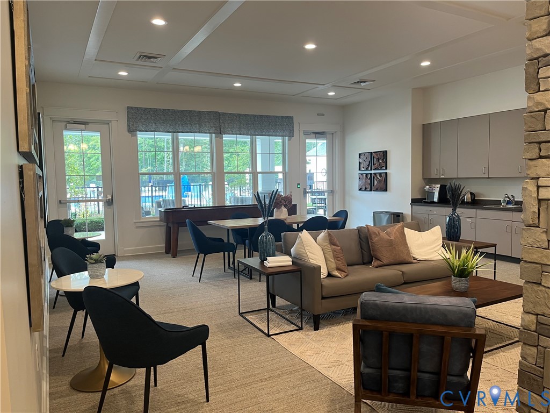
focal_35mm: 26
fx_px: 413
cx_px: 275
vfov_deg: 53.1
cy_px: 206
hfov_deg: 67.3
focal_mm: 5.1
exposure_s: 1/60
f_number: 1.6
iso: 100
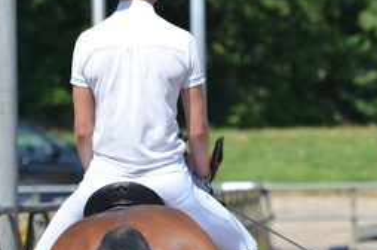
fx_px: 3687
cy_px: 115
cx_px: 257
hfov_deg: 5.9
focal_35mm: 353
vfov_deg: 3.9
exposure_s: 1/640
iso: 100
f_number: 5
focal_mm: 130
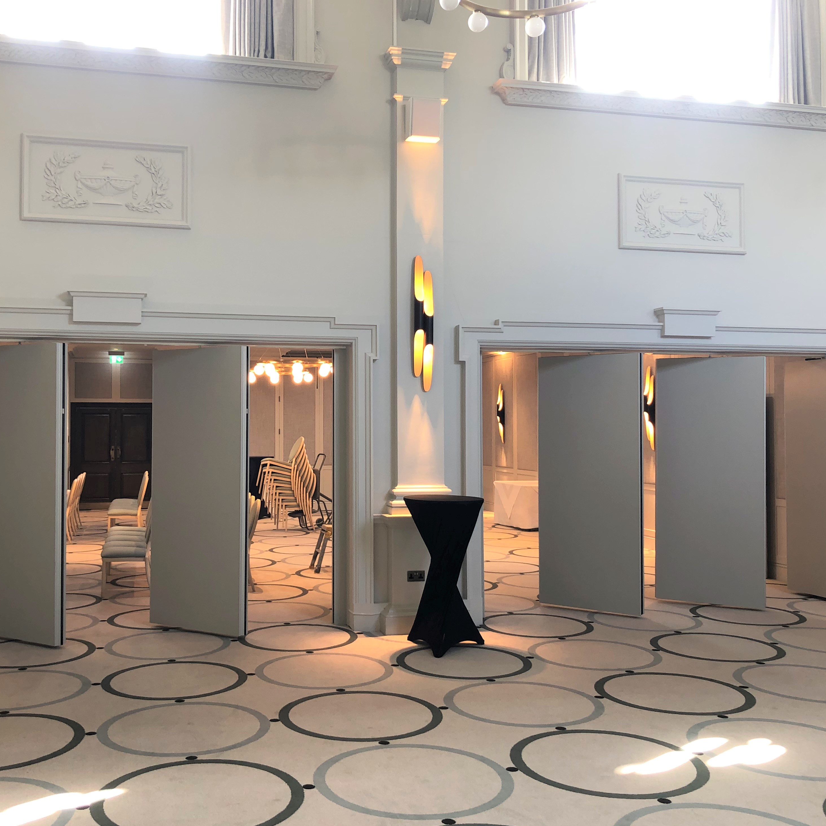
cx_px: 347
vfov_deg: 48.5
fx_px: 918
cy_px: 412
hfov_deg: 48.3
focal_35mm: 34
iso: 32
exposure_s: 1/12
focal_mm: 3.99
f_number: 1.8
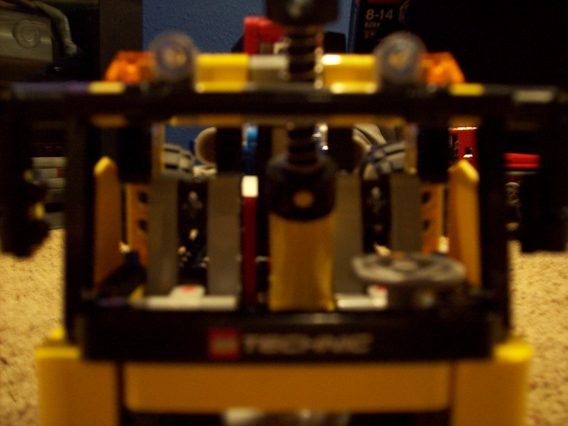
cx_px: 284
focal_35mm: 36
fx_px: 591
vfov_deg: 39.6
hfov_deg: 51.4
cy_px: 213
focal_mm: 6
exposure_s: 1/8
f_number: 2.7
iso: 200
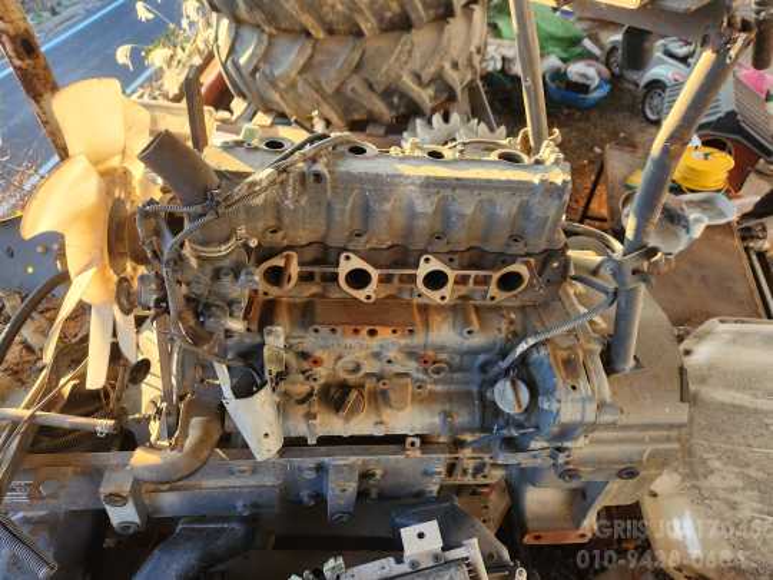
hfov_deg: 73.9
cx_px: 386
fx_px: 514
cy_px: 290
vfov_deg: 58.9
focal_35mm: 23
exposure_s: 1/180
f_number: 1.8
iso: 125
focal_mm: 5.4
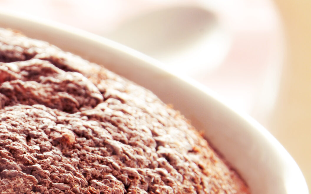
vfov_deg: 1.8
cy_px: 206
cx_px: -16
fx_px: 6272
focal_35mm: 740
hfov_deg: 2.8
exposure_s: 1/125
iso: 200
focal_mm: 200
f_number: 16
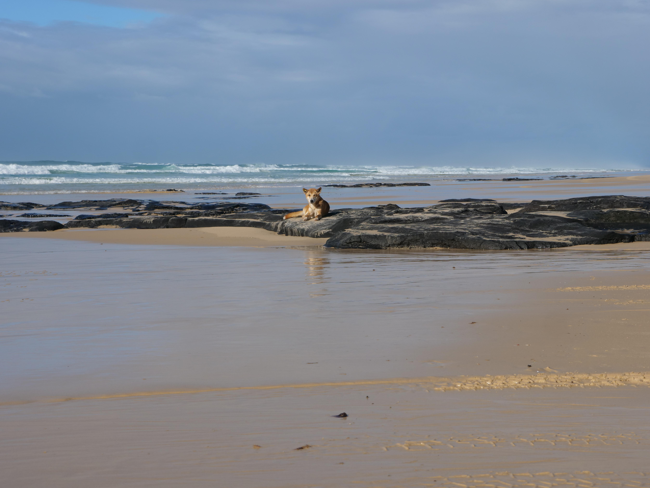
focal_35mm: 70
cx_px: 325
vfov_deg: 21.0
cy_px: 244
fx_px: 1314
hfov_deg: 27.8
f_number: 7.1
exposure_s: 1/1000
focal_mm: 35
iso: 200
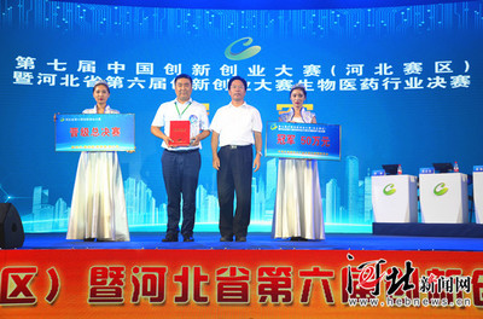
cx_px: 242
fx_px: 642
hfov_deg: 41.2
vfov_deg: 27.9
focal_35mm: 48
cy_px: 160
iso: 400
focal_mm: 32
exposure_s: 1/80
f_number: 4.5
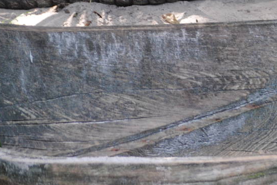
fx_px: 2531
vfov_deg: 4.2
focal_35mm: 328
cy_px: -34
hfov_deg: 6.2
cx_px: 382
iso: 400
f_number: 4.2
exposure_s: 1/125
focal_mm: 75
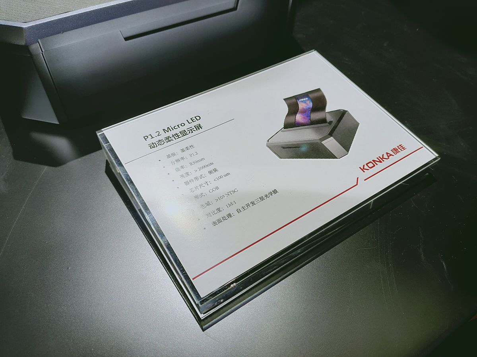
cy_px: 178
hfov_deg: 65.3
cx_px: 238
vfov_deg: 51.4
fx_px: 372
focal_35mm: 27
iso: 208
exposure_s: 1/120
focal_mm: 4.77
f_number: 1.7
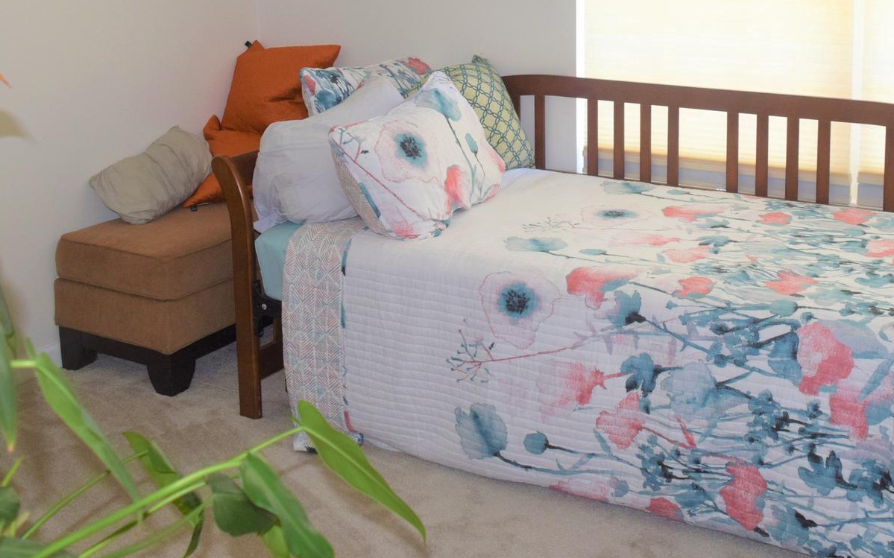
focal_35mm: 47
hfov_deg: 42.3
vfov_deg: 26.6
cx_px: 556
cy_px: 66
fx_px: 1145
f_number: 5
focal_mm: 18
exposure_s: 1/100
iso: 800
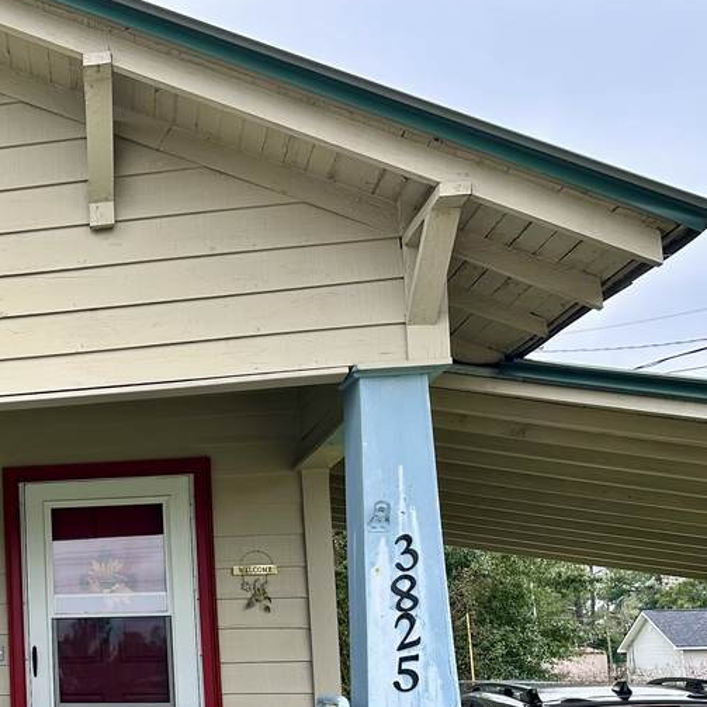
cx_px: -181
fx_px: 1248
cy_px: 566
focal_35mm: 54
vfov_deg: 30.8
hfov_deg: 27.2
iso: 80
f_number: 1.78
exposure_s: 1/558
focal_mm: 6.86
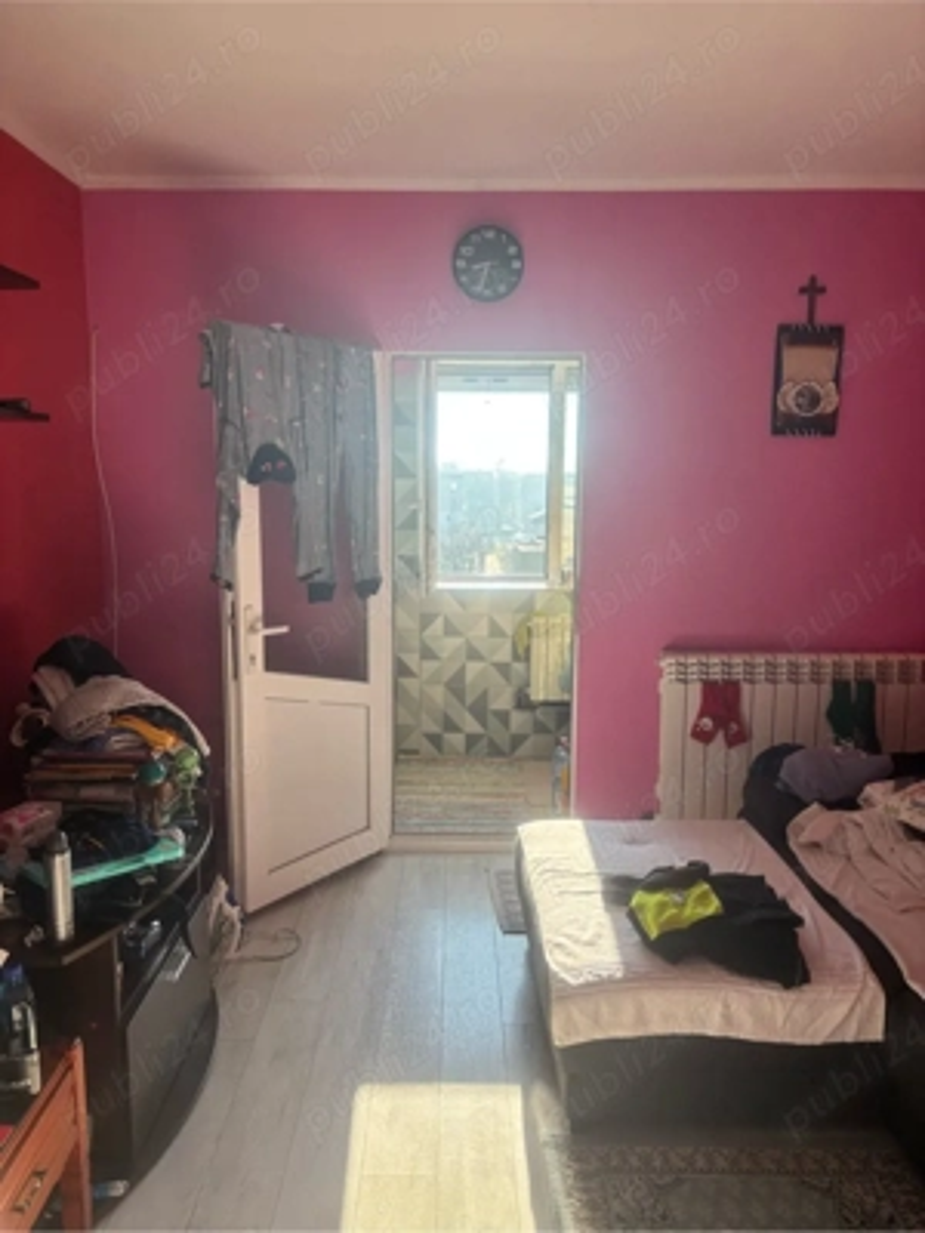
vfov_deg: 67.3
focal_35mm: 26
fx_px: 926
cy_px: 616
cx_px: 462
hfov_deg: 53.1
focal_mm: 5.96
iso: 50
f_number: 1.6
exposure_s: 1/290
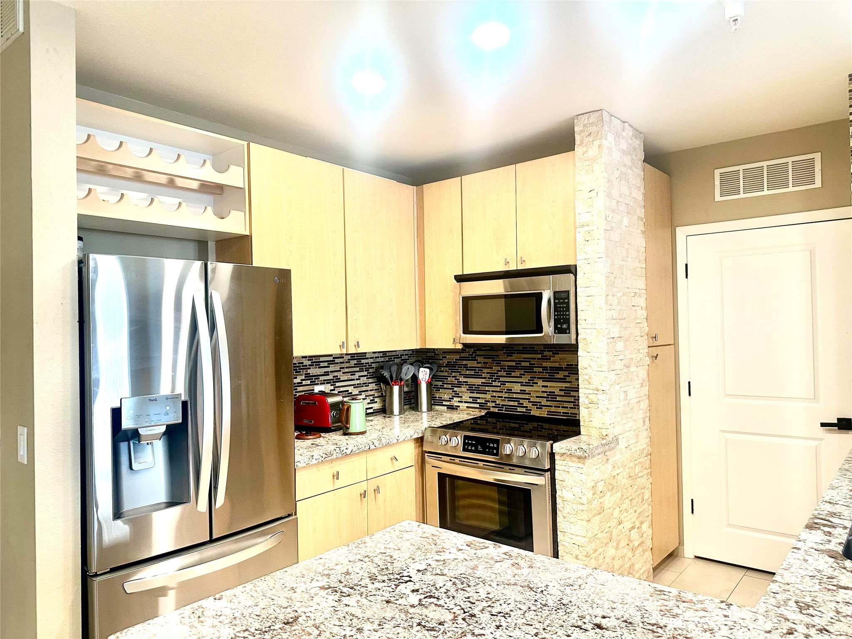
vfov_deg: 56.8
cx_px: 426
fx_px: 591
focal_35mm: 24
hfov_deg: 71.6
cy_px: 320
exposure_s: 1/120
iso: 200
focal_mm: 6.86
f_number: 1.78
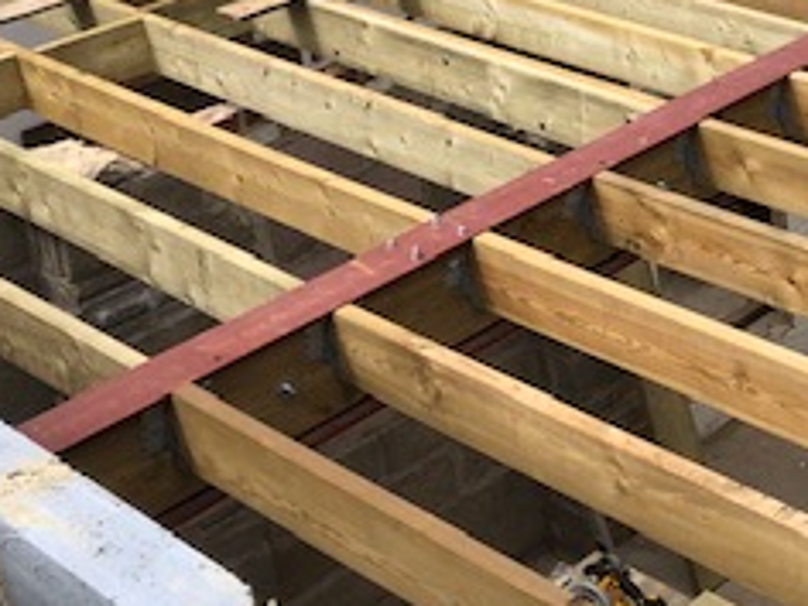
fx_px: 1774
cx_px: 948
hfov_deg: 23.6
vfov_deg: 18.8
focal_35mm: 76
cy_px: -21
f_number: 1.8
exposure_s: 1/1473
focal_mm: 3.99
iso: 20
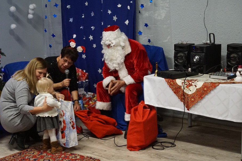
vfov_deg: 20.0
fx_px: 457
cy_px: 85
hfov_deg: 29.7
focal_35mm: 68
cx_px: 123
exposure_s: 1/160
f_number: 2.8
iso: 2000
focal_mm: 40
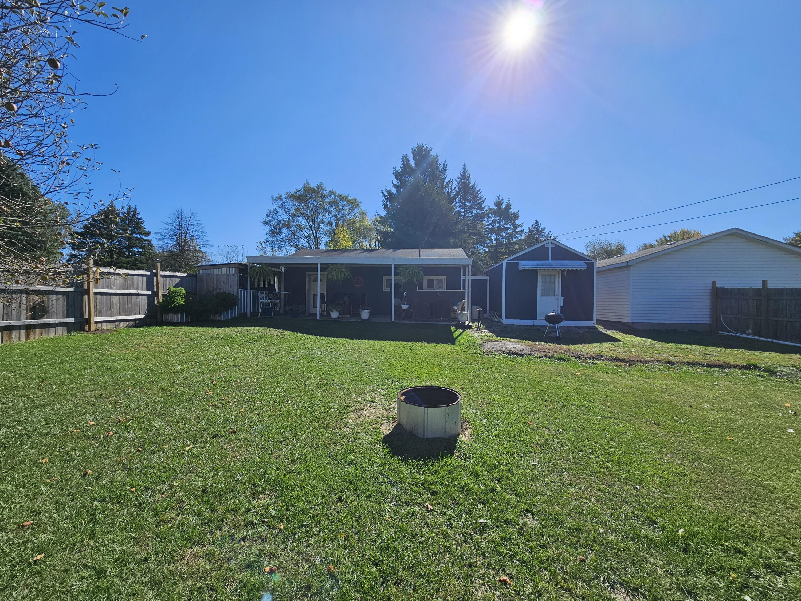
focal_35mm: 13
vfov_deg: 89.9
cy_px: 300
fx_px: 301
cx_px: 400
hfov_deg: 106.2
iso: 50
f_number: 2.2
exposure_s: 1/2835
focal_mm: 2.2
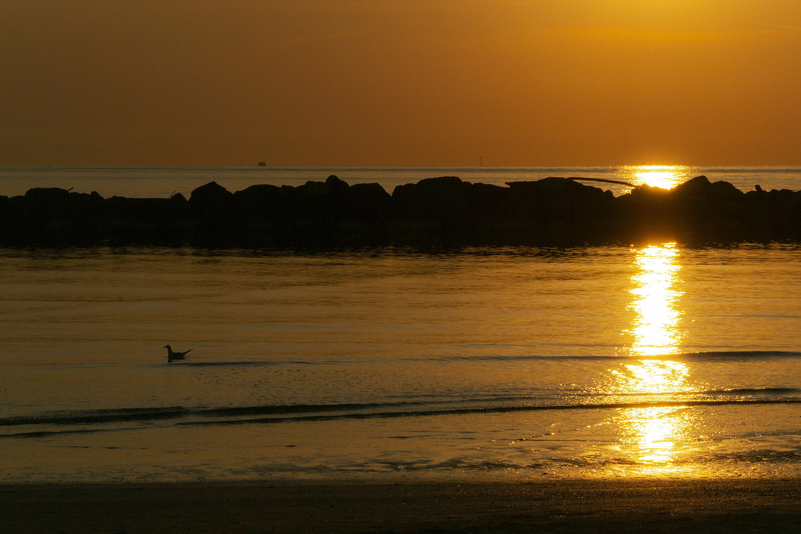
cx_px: 400
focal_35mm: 158
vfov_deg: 8.7
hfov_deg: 13.0
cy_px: 267
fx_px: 3504
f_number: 16
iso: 200
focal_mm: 105
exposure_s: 1/2000
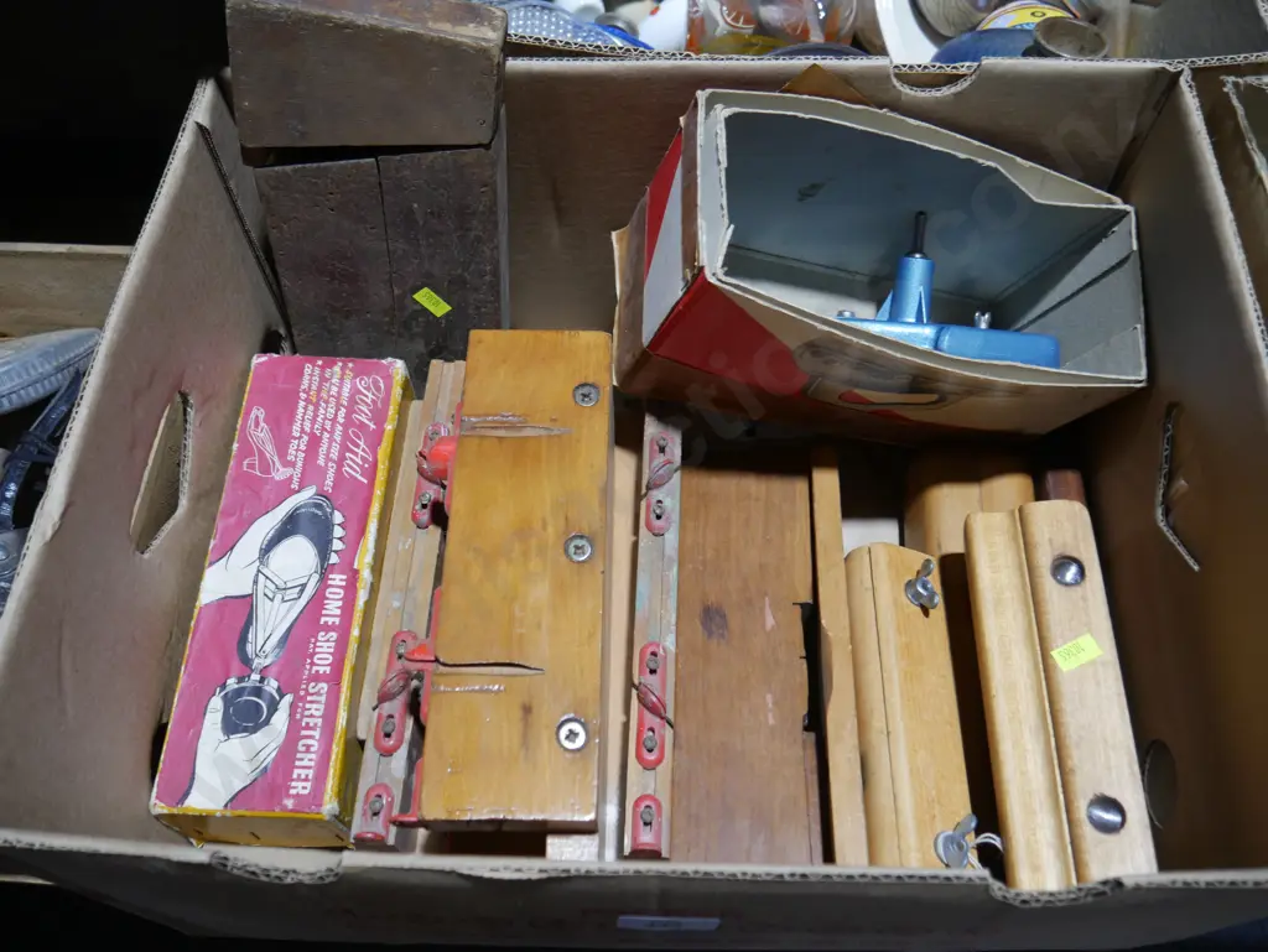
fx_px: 1026
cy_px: 476
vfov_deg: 49.8
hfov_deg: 63.4
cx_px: 634
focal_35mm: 28
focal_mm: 14
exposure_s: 1/60
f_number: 3.5
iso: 250
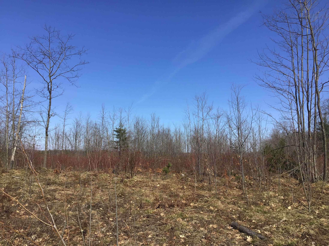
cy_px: 123
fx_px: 295
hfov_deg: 58.4
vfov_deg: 45.4
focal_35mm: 31
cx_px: 164
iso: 25
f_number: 2.4
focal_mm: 3.3
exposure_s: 1/1508
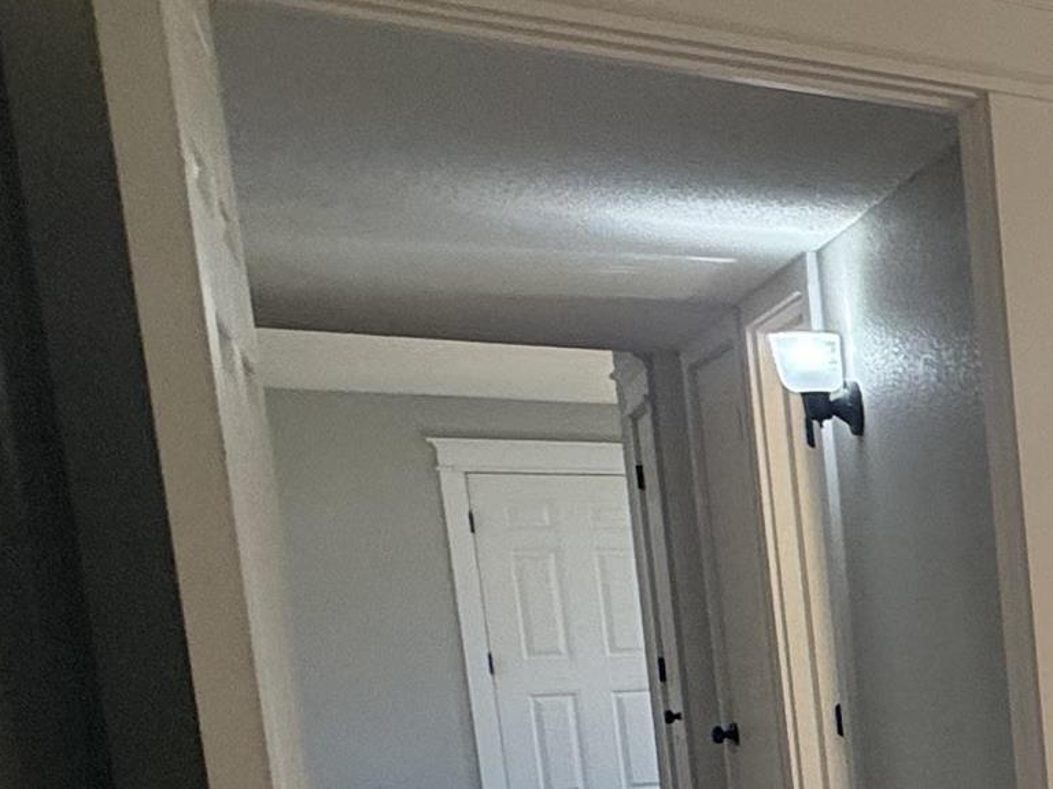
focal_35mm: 56
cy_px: 778
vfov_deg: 24.9
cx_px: 2059
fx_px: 1703
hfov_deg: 19.8
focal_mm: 2.22
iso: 125
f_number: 2.2
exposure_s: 1/120
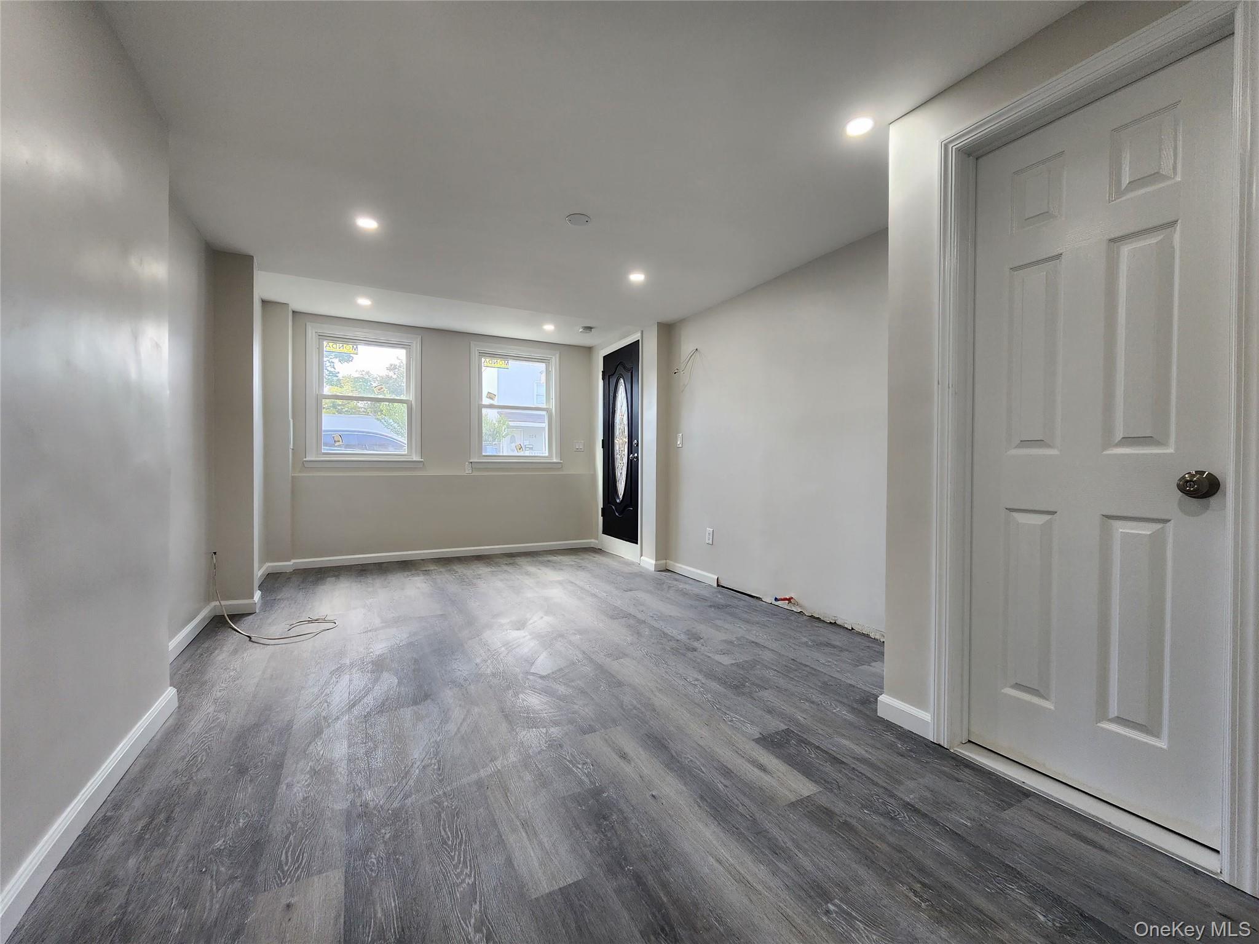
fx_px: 473
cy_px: 472
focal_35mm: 13
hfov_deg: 106.2
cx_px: 630
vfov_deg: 89.9
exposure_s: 1/60
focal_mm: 2.2
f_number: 2.2
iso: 125
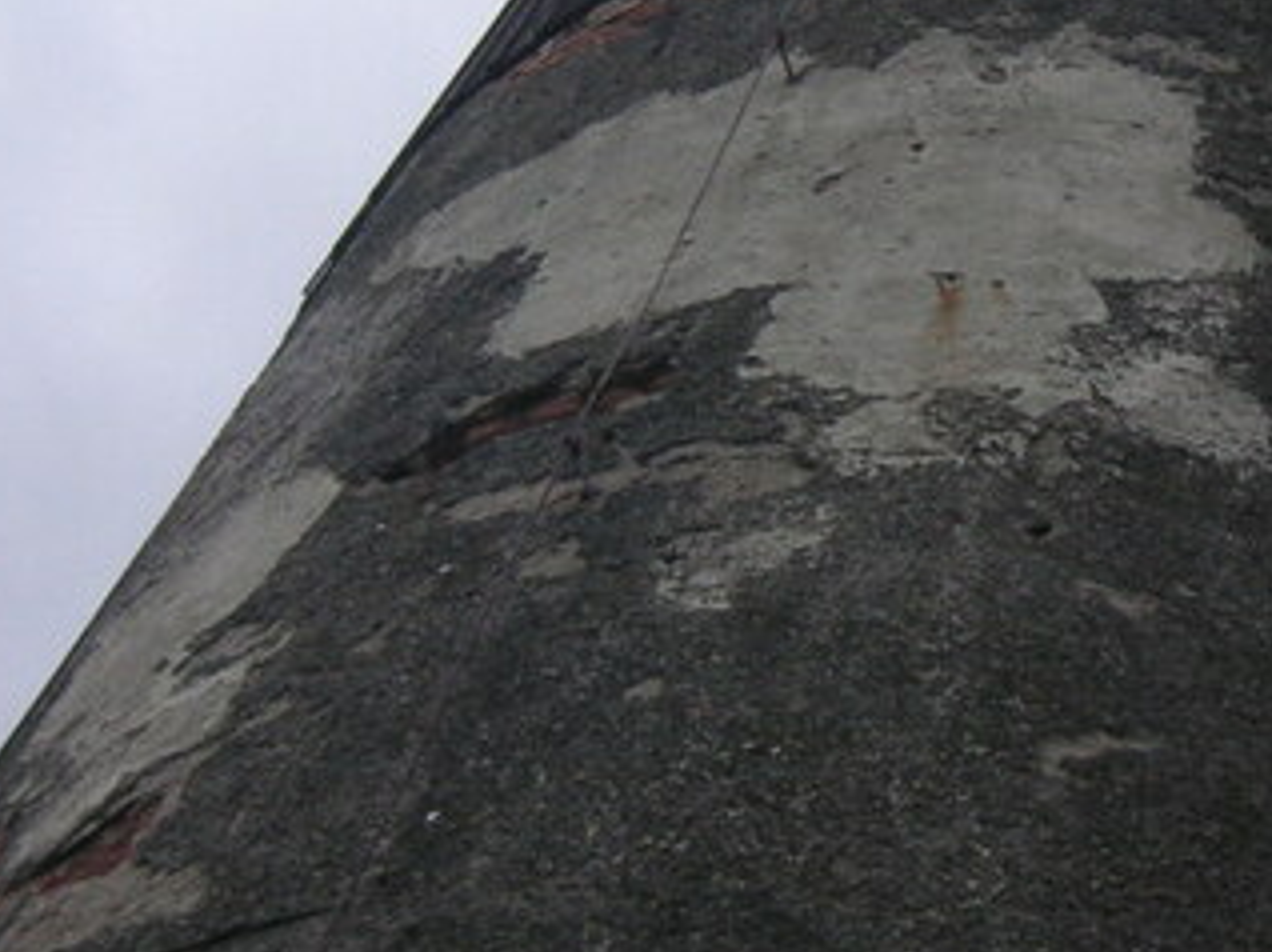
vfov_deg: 10.1
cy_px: 156
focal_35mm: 146
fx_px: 5361
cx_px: 1224
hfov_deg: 13.4
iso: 50
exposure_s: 1/750
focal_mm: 9.6
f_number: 3.7
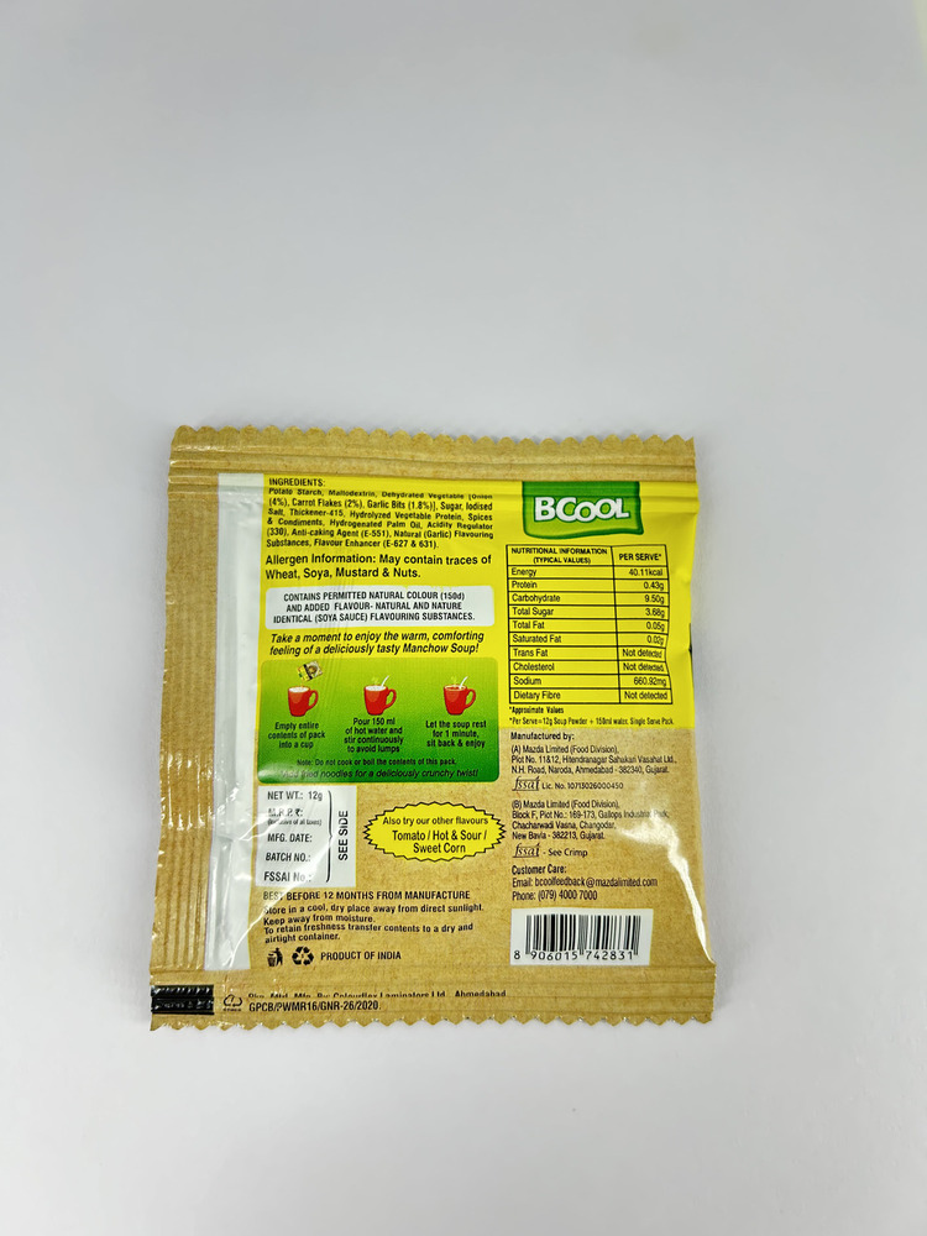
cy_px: 618
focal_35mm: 26
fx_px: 928
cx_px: 464
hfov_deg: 53.1
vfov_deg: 67.3
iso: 50
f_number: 1.5
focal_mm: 5.7
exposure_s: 1/185
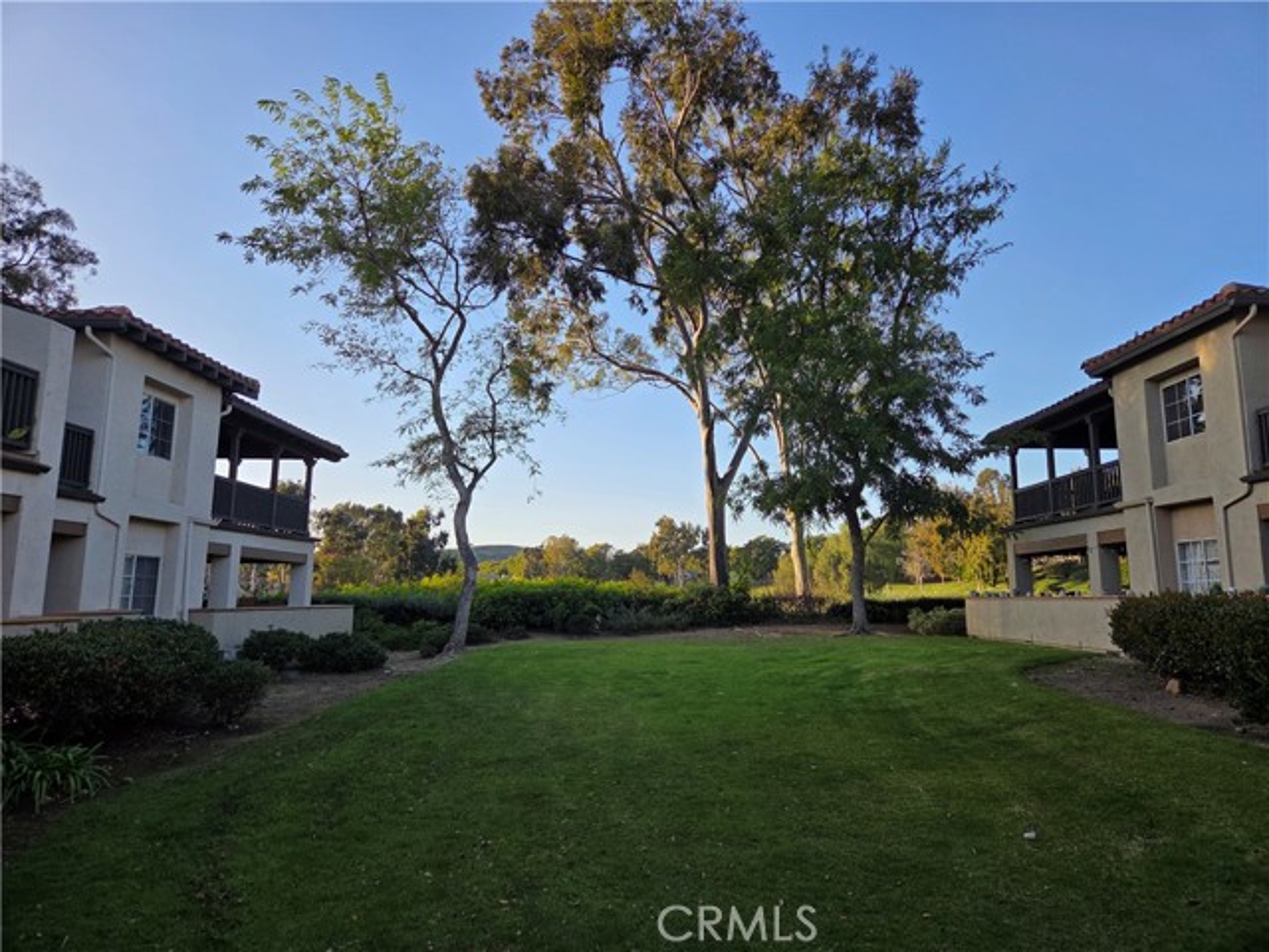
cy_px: 476
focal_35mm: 23
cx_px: 634
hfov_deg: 73.9
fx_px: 843
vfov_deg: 58.9
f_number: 1.8
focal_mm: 5.4
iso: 80
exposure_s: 1/2443
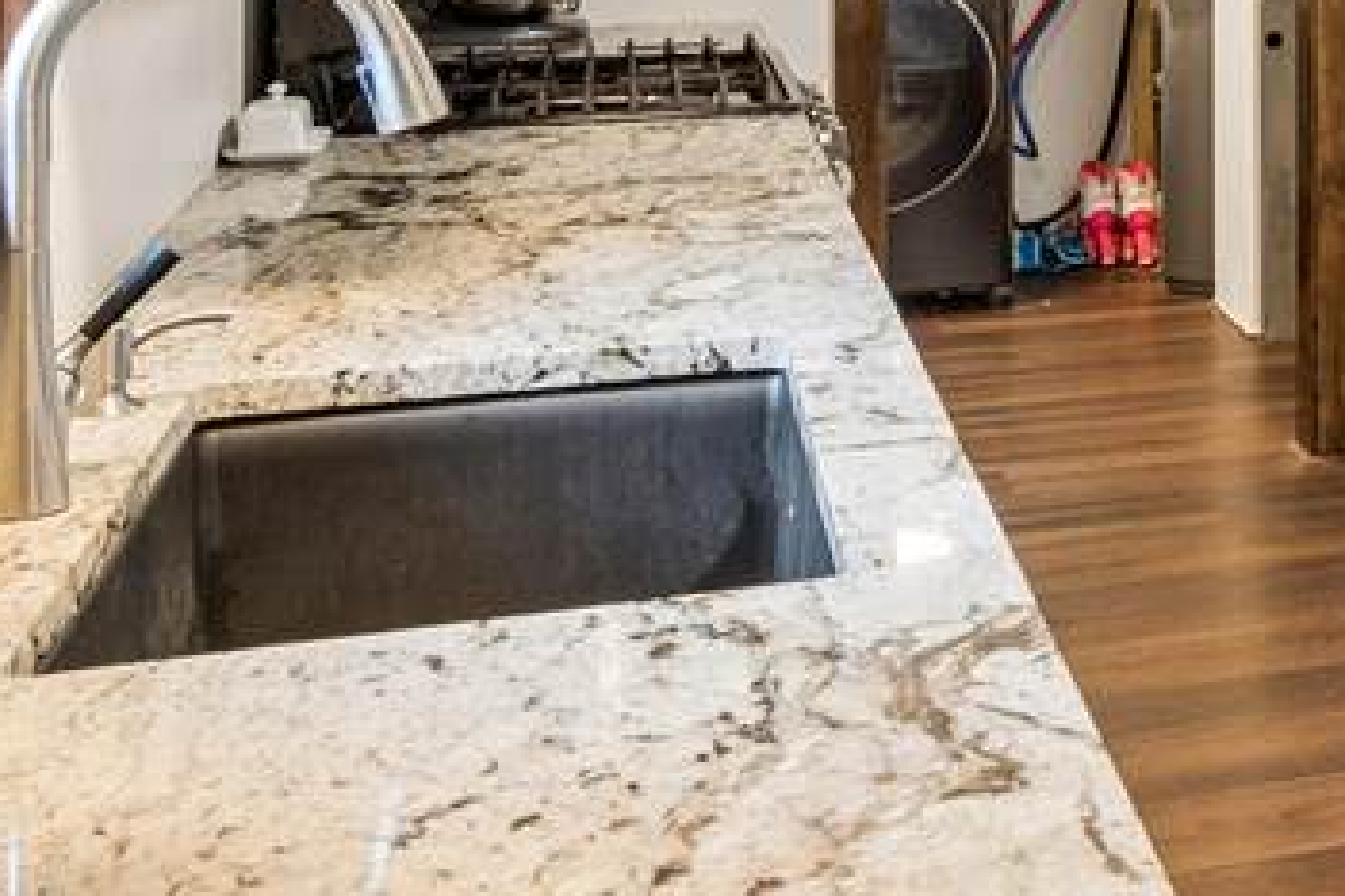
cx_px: 1878
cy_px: -228
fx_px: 2727
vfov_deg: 17.6
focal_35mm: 73
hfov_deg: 23.5
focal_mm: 20
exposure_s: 1/2
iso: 400
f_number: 9
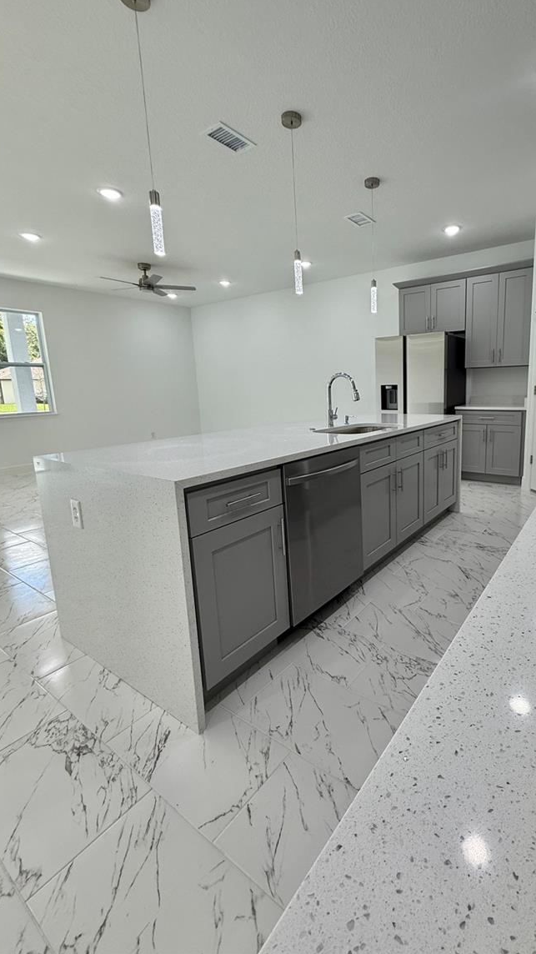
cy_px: 455
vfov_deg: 99.3
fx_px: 405
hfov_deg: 65.5
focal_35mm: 16
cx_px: 353
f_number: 2.2
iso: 64
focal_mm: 2.22
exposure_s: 1/120
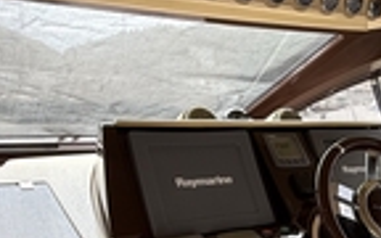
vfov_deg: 25.3
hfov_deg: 38.7
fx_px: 509
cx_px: 331
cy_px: 227
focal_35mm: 49
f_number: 2.2
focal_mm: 2.22
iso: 100
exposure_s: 1/99
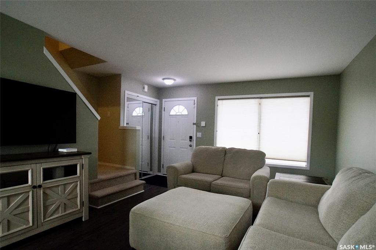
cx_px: 188
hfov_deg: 90.0
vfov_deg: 67.3
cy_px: 125
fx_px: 188
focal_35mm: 18
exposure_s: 1/125
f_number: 4.5
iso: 3200
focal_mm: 12
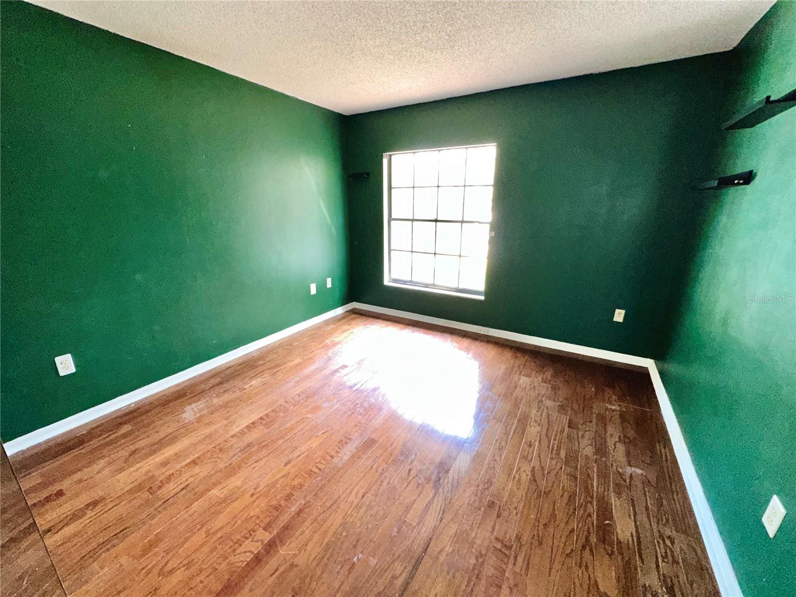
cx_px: 398
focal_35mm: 14
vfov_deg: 85.7
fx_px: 322
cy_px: 298
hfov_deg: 102.1
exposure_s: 1/60
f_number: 2.2
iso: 320
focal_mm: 2.22
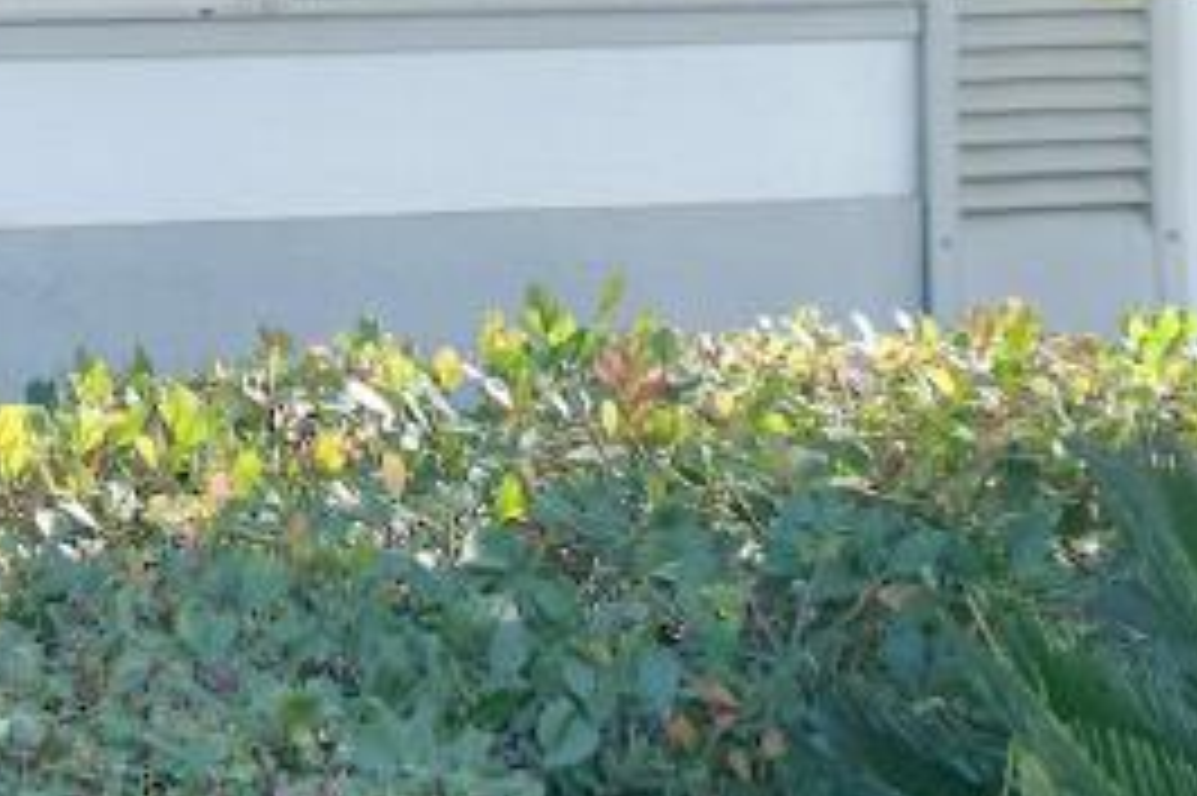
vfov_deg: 4.8
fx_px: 9370
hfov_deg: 6.8
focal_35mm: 282
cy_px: -441
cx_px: -1953
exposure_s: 1/4000
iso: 1000
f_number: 2.8
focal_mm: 50
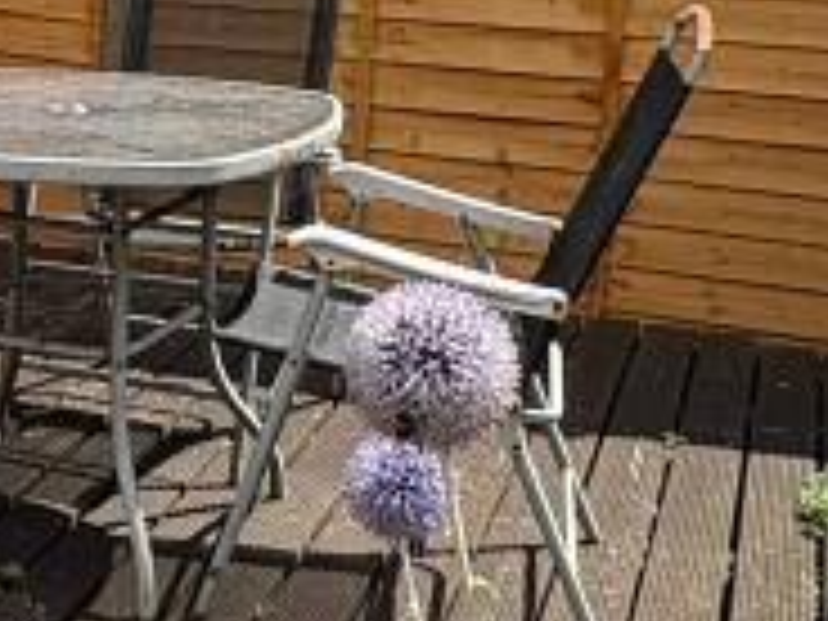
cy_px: 140
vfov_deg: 18.7
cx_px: -27
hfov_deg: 23.8
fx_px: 1866
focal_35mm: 78
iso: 40
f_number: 2.2
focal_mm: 2.22
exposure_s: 1/787
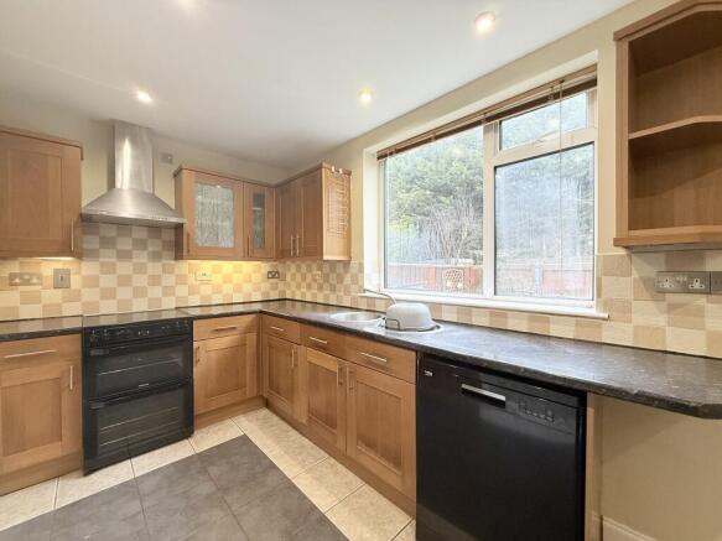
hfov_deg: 102.1
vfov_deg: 85.7
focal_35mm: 14
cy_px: 270
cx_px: 361
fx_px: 292
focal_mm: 2.22
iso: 200
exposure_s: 1/100
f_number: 2.2
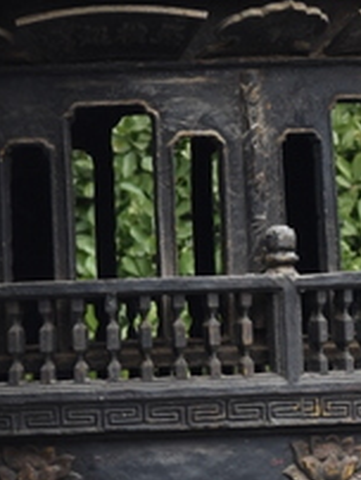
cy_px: -24
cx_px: 376
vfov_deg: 2.2
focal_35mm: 900
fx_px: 12486
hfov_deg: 1.7
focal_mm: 105
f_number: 5.6
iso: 200
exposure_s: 1/250
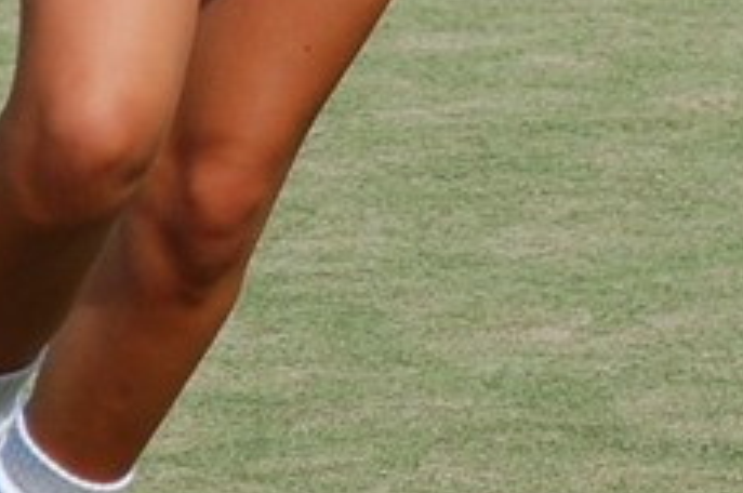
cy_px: -490
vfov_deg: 1.9
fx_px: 14514
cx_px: 1041
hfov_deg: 2.9
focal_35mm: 704
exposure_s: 1/640
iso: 200
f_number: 6.3
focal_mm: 105
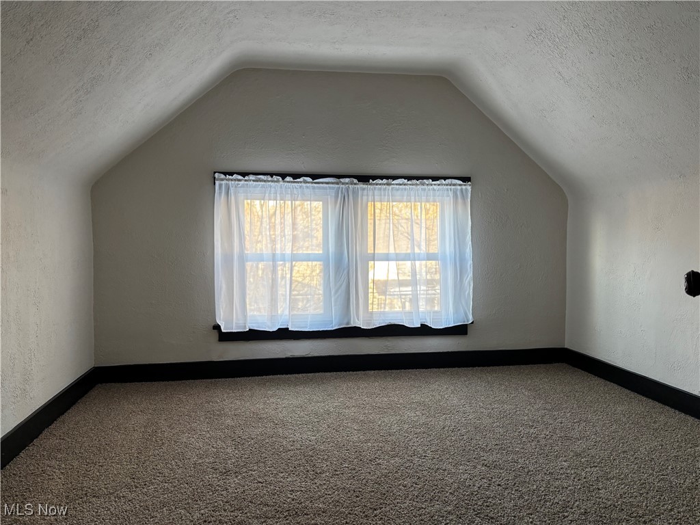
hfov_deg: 67.3
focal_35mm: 26
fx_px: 526
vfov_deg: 53.1
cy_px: 262
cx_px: 350
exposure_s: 1/60
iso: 125
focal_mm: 5.96
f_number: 1.6
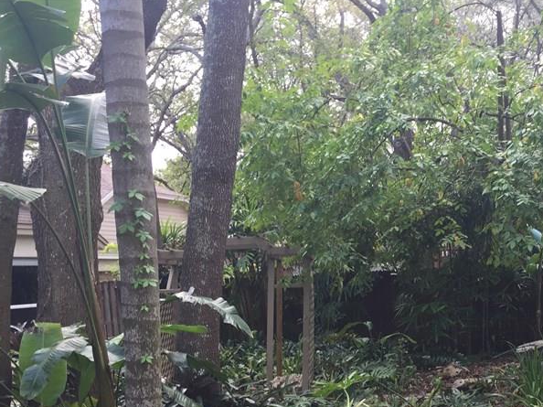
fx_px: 784
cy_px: 347
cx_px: 446
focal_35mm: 50
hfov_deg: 36.7
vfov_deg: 28.2
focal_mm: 4.15
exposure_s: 1/60
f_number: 2.2
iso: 40
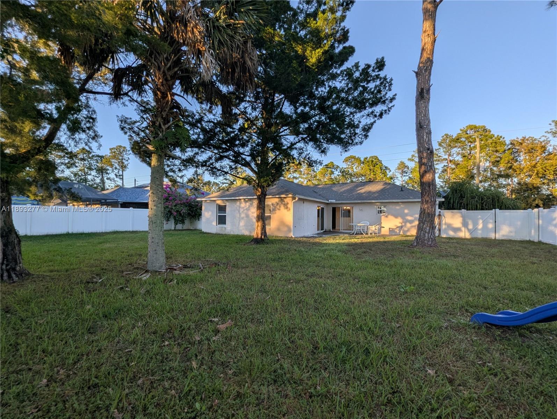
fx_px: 209
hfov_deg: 106.1
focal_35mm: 13
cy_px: 210
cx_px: 278
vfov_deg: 90.1
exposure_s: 1/444
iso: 47
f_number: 2.2
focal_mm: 1.95
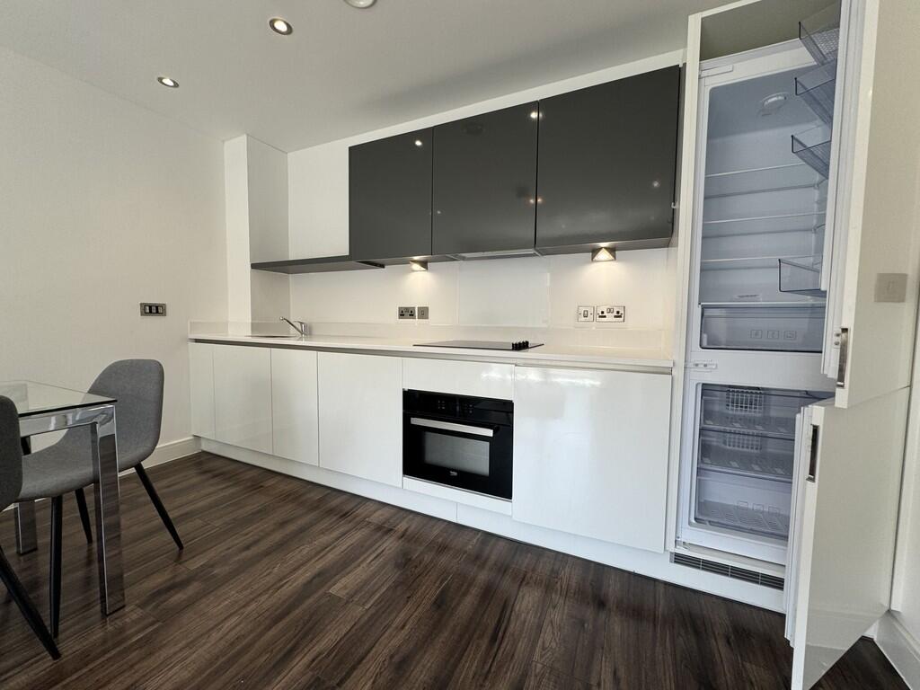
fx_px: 372
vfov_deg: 85.7
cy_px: 345
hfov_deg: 102.1
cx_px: 460
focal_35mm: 14
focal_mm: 2.22
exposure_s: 1/99
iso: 50
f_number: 2.2
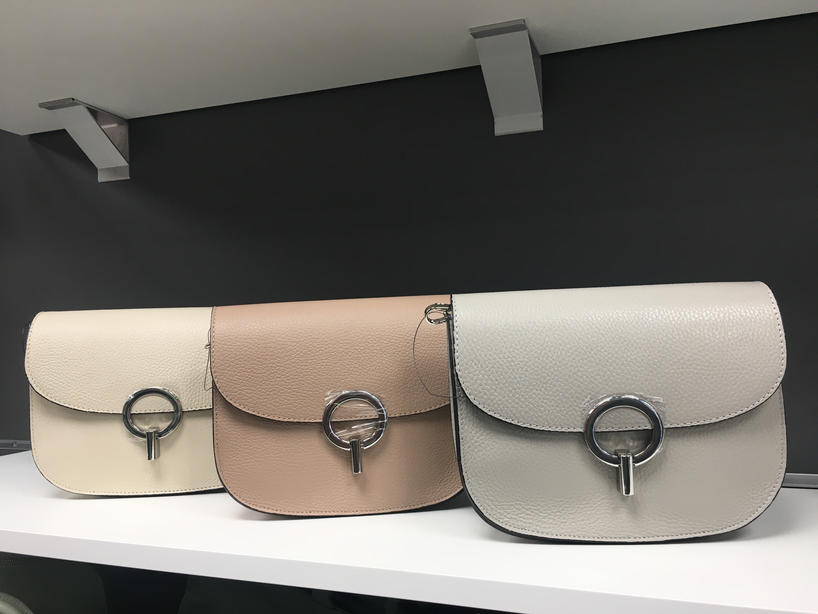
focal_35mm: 29
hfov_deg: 61.7
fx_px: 685
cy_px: 307
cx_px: 409
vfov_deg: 48.2
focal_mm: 4.15
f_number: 2.2
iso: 25
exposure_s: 1/33
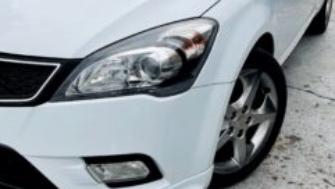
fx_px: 391
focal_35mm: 44
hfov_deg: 45.7
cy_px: 47
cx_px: 112
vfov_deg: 26.8
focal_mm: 5.1
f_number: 1.6
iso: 32
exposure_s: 1/523
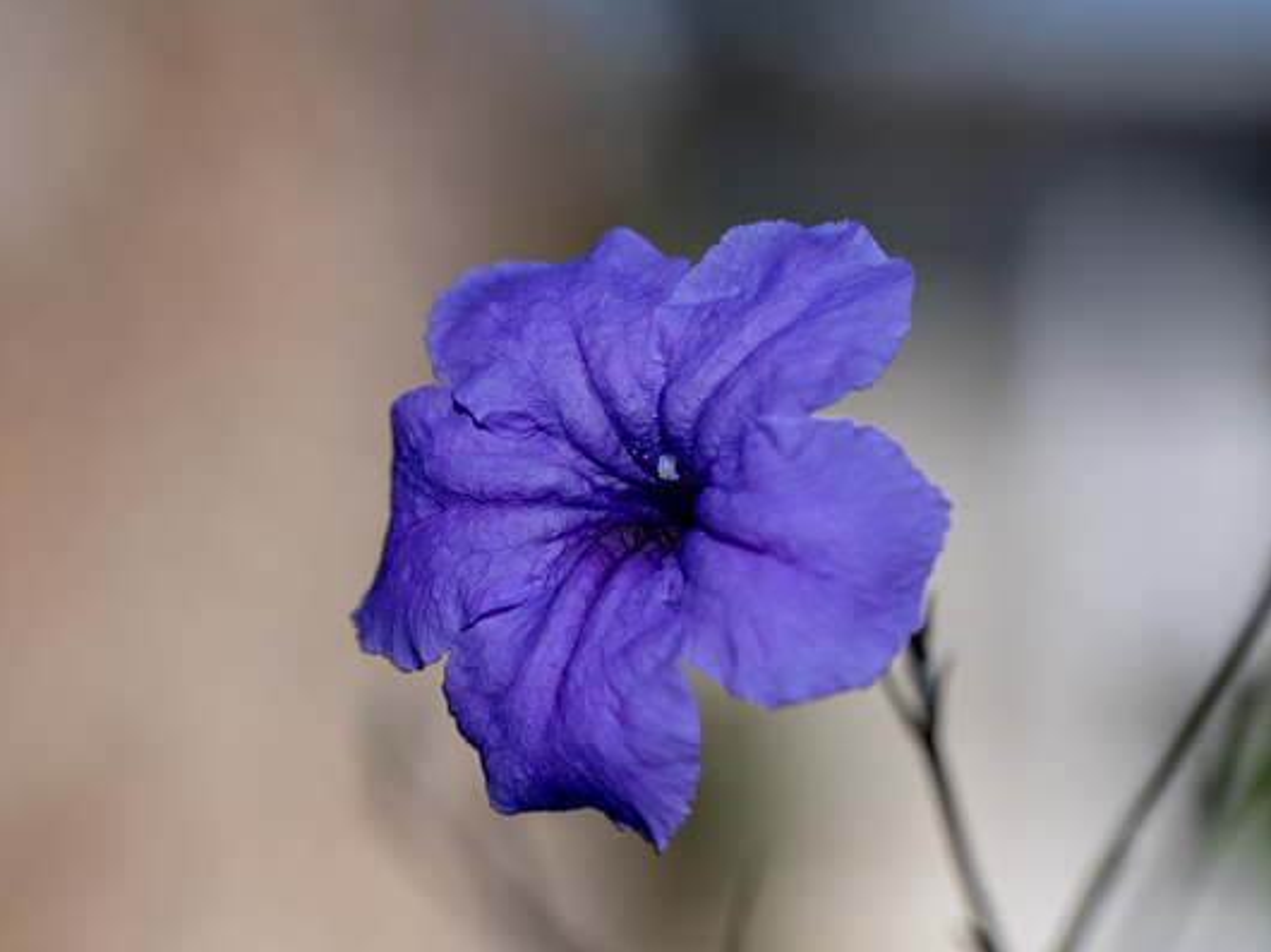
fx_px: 3597
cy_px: 475
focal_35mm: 98
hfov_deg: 20.0
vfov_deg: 15.1
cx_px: 556
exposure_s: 1/250
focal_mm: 90
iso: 100
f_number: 7.1
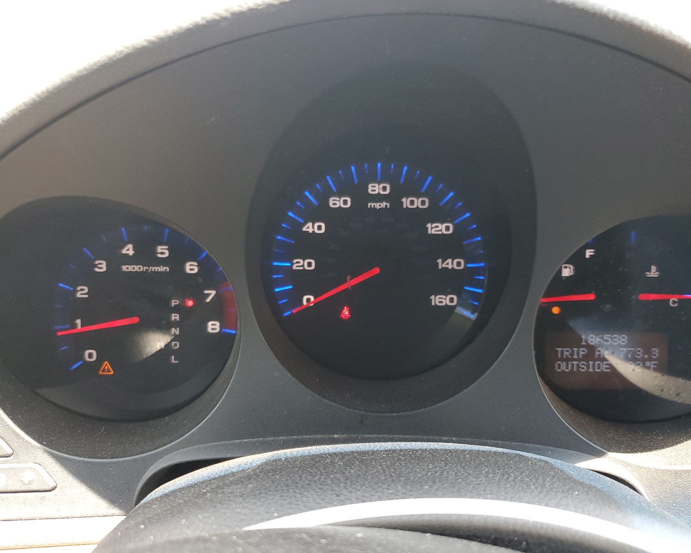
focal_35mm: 28
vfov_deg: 51.5
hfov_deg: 62.2
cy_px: 272
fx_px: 573
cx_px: 353
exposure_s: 1/120
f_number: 1.5
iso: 84
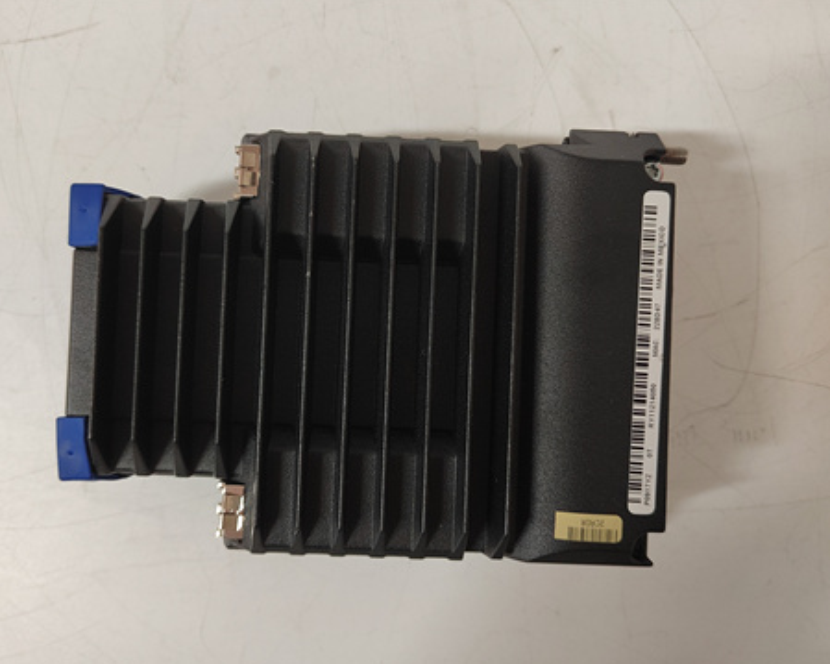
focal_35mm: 25
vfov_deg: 56.8
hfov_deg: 67.9
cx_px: 373
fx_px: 614
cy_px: 341
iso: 1597
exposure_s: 1/50
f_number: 1.9
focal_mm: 5.52
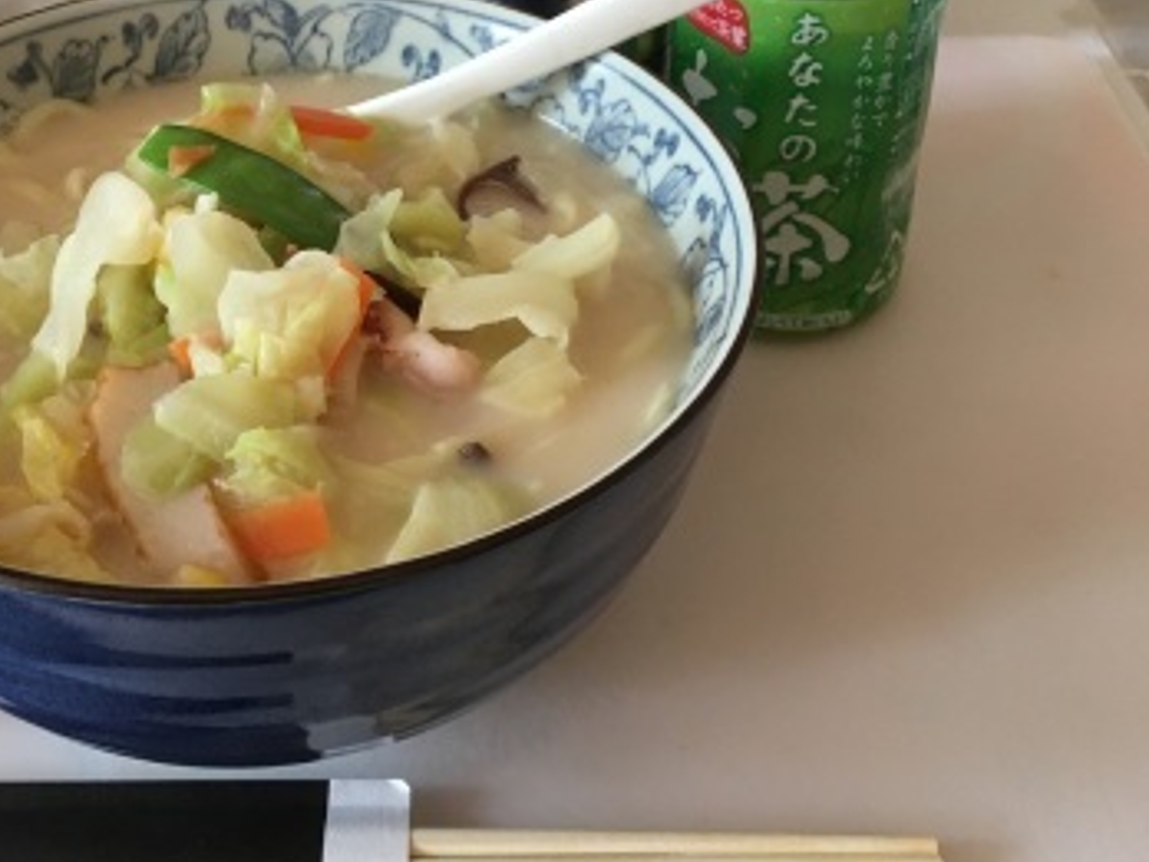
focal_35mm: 50
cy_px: 251
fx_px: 1660
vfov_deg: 28.8
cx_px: 439
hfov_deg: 38.0
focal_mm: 4.15
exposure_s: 1/30
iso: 80
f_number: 2.2
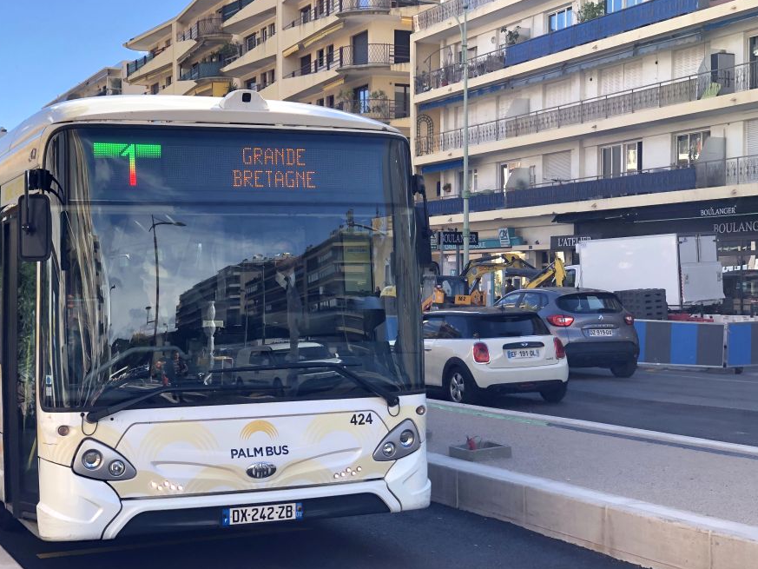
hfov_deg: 31.6
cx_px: 334
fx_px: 1336
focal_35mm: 61
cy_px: 308
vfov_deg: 24.0
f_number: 2.4
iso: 16
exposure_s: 1/397
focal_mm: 6
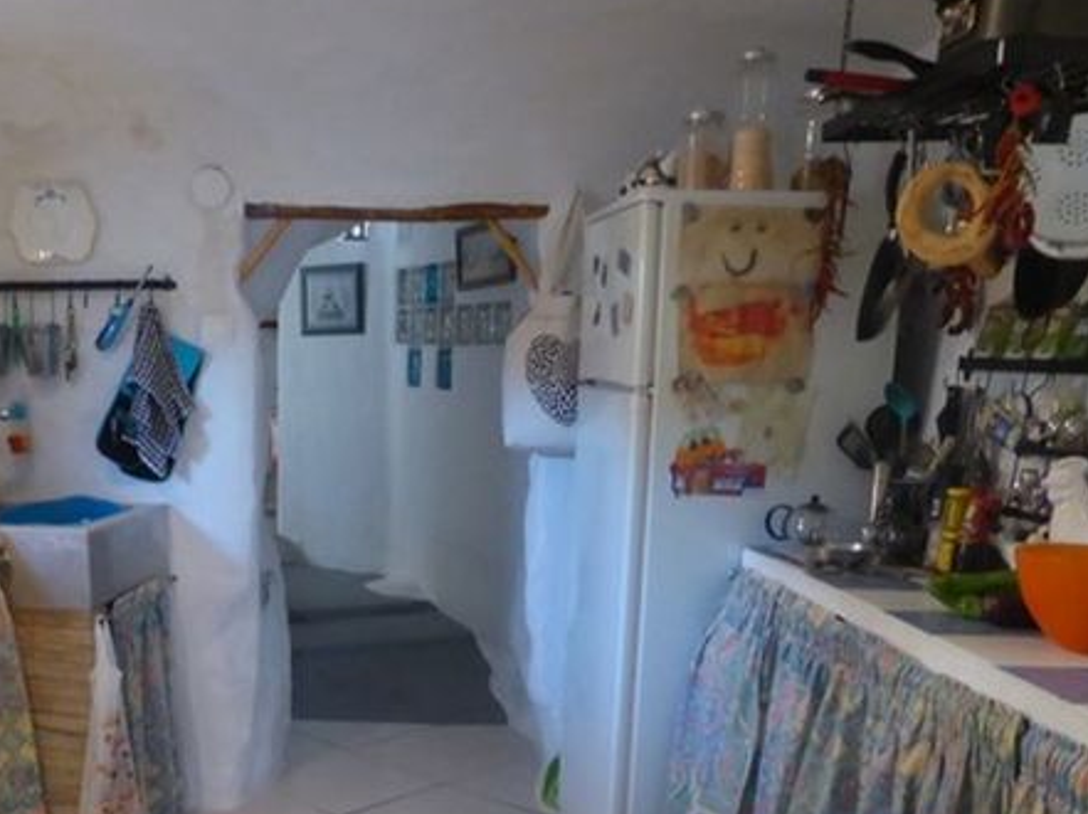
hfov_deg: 45.8
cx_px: 332
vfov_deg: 35.0
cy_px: 624
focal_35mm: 40
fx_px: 1256
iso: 400
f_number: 3.3
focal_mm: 4.3
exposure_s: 1/6
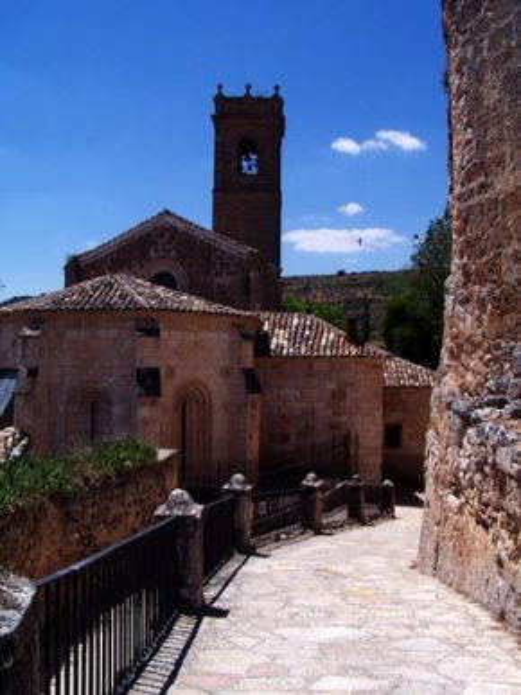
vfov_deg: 49.0
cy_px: 348
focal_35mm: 38
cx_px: 260
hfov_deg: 37.7
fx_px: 763
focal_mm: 6.3
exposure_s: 1/350
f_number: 5.6
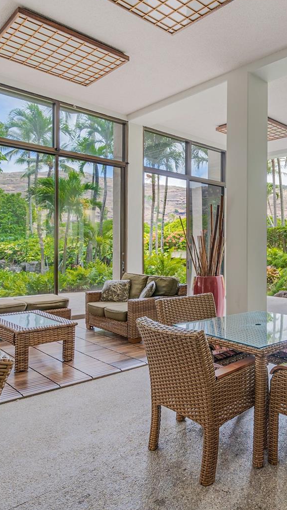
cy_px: 256
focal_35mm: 26
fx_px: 352
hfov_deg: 39.7
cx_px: 279
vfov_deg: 71.9
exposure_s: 1/400
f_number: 9
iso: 400
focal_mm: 16
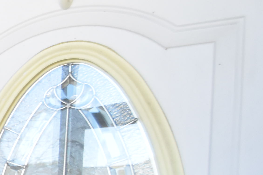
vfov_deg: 16.1
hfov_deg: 14.3
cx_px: -395
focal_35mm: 80
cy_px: 230
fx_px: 584
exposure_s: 1/250
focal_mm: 10
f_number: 3.5
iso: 800
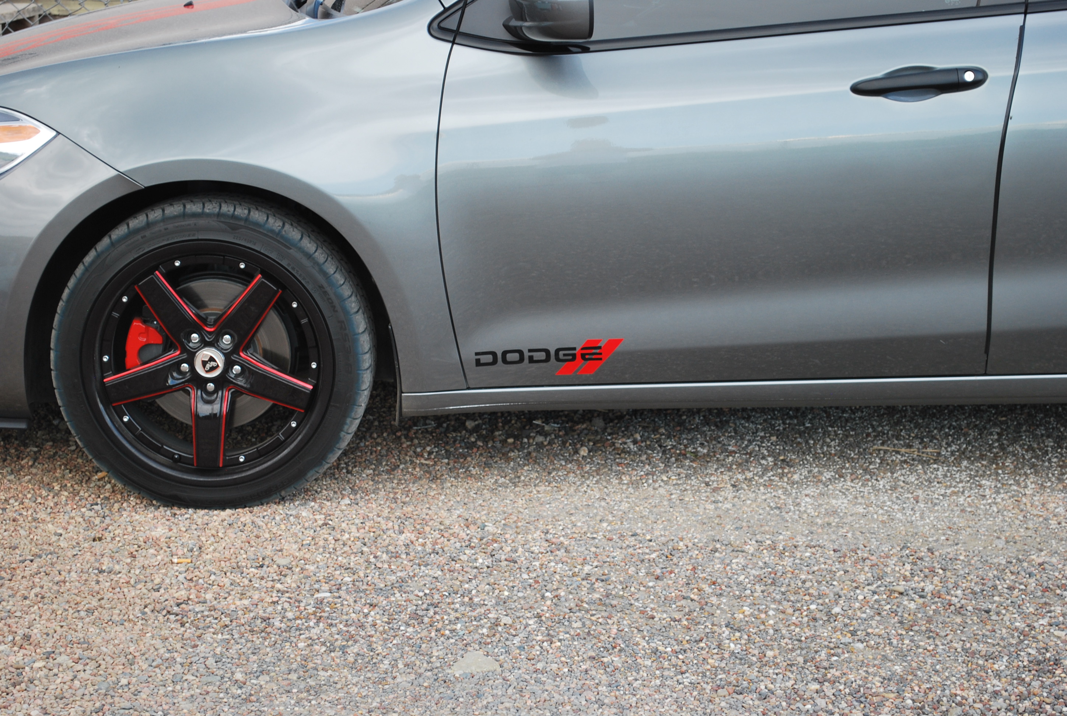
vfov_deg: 16.6
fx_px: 2450
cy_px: 358
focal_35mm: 82
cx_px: 534
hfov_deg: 24.6
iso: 200
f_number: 5.6
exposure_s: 1/60
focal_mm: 55
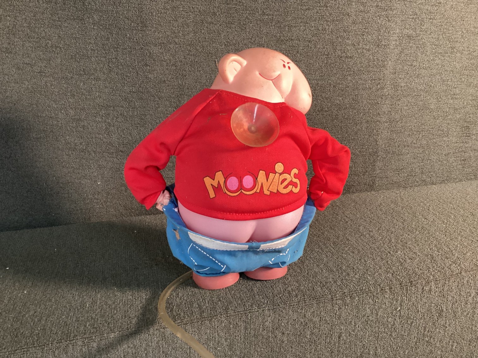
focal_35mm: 31
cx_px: 239
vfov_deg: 45.4
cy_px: 179
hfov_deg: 58.3
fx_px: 428
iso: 400
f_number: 2.4
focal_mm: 3.3
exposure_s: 1/60
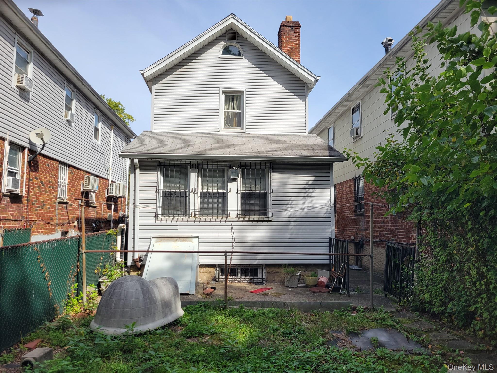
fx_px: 373
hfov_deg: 67.3
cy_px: 186
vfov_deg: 53.1
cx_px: 248
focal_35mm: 26
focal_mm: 5.4
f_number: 1.8
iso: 40
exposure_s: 1/1794
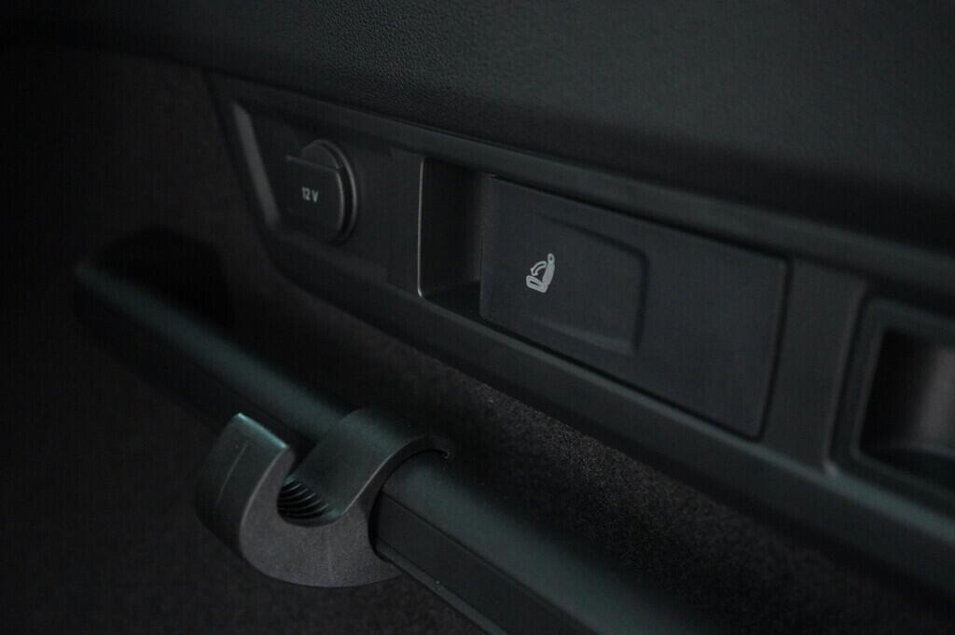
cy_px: 318
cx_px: 478
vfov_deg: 36.8
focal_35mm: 36
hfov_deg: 53.2
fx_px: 954
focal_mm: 24
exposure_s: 1/320
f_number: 2.8
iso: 6400
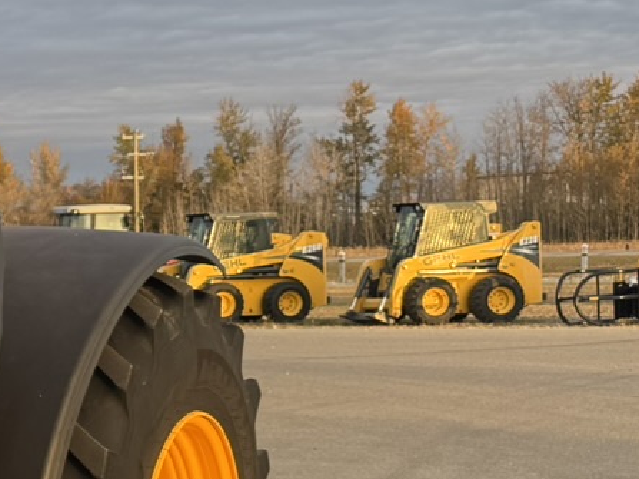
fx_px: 2030
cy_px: 397
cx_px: -660
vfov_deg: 13.4
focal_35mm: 110
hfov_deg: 14.6
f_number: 1.78
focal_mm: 6.76
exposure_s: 1/200
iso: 64
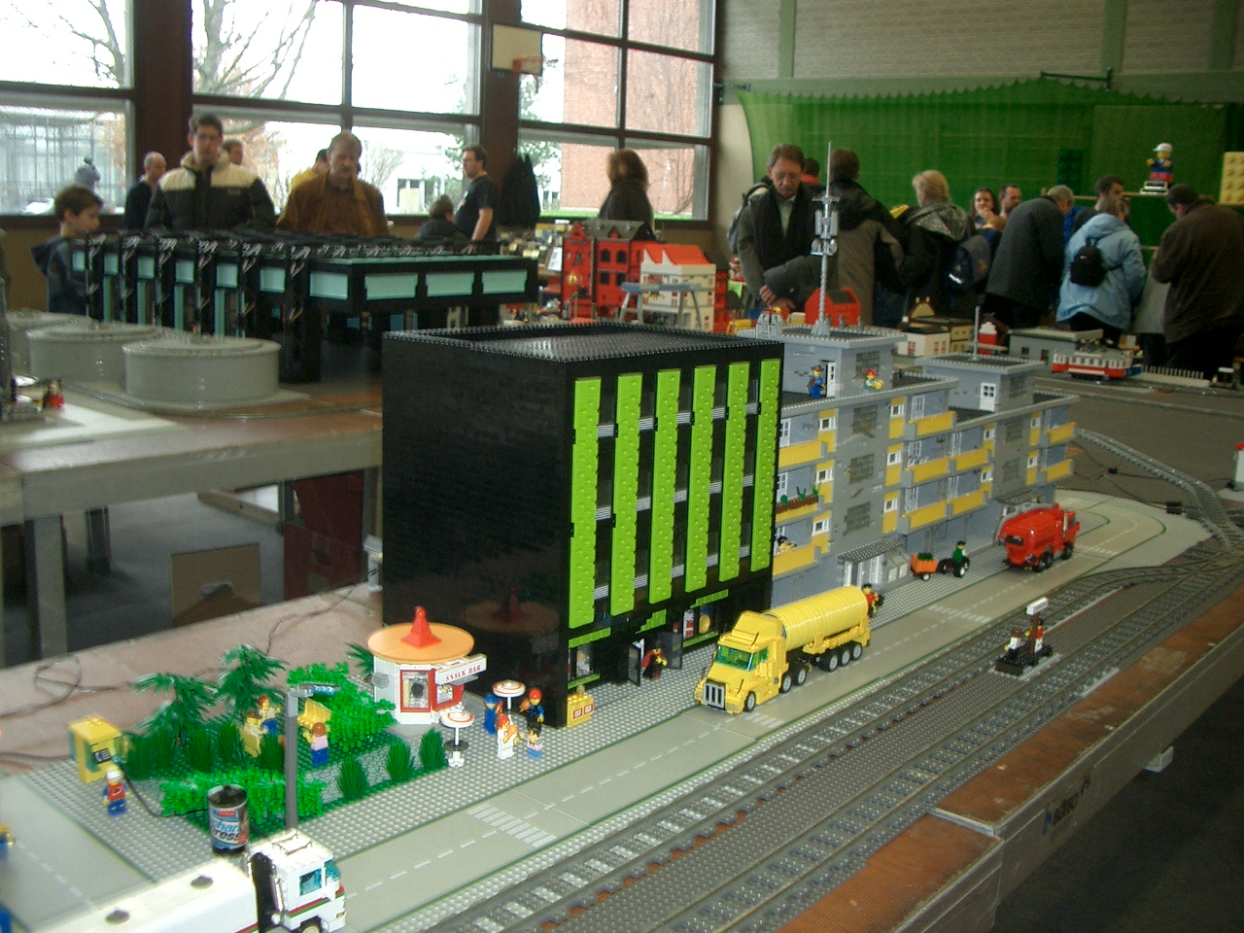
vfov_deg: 40.7
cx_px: 622
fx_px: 1258
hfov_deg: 52.6
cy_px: 466
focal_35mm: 35
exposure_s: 1/40
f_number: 2.6
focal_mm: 5.8
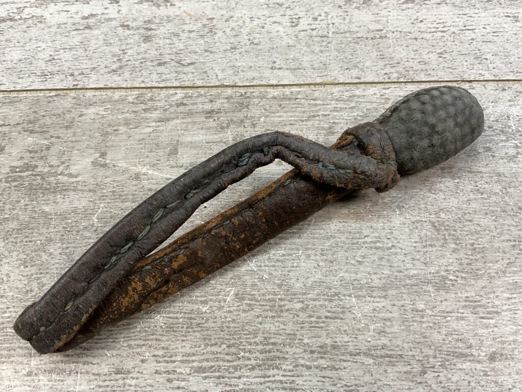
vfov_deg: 48.2
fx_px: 437
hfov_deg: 61.7
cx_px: 261
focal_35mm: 29
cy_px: 196
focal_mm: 3
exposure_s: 1/179
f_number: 1.8
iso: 16
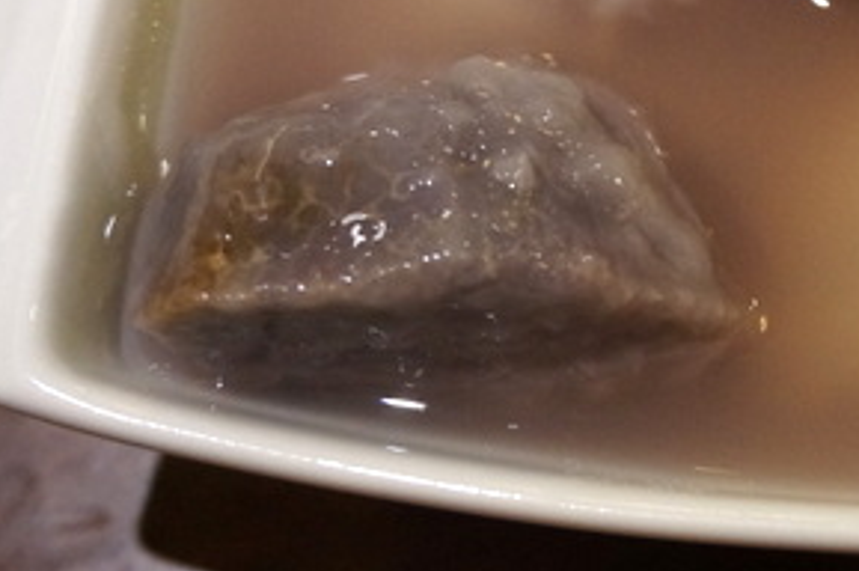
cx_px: 791
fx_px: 1981
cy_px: -34
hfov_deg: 23.7
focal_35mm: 83
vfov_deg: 16.0
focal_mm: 25
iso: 2000
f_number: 4.5
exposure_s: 1/60
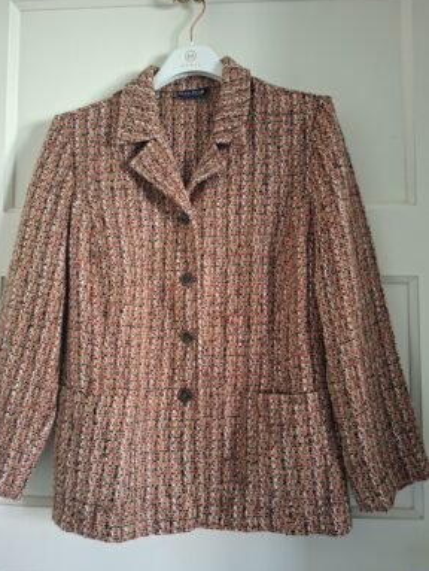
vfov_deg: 71.5
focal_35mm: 24
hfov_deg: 56.9
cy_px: 289
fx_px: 396
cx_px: 207
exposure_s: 1/33
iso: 400
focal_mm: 5.54
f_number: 1.8
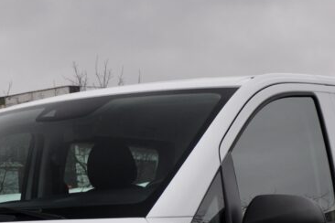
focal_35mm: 134
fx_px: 1247
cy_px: 298
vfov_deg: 10.0
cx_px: 109
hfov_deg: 15.3
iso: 500
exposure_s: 1/125
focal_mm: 32
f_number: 5.6
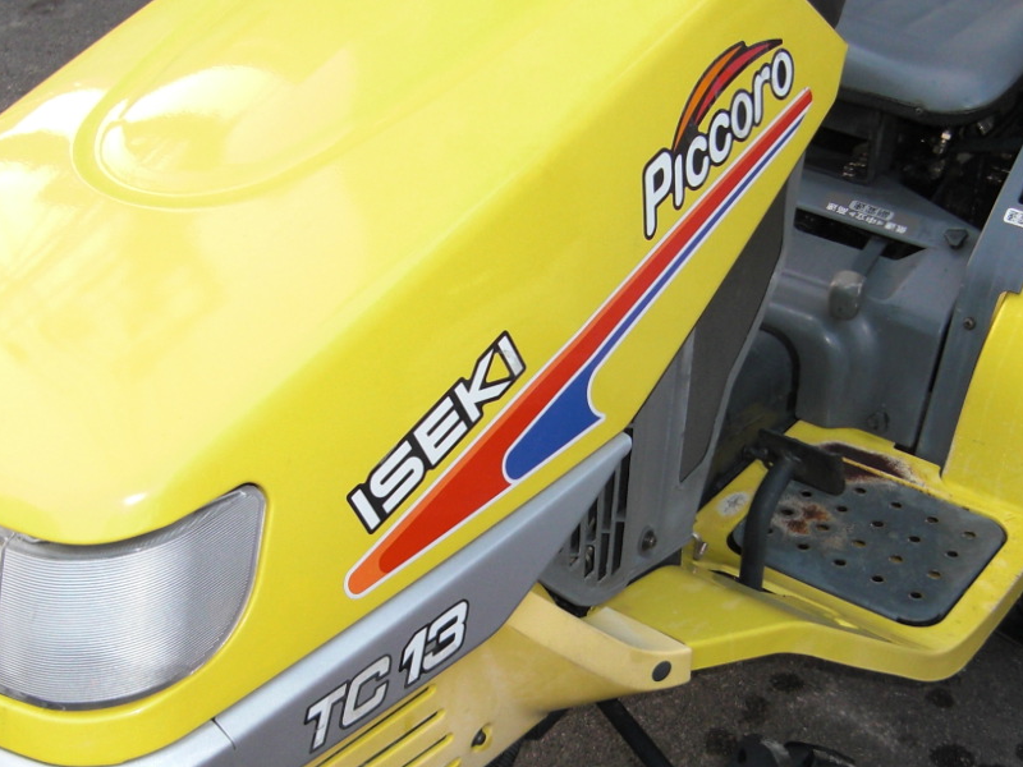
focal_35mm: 56
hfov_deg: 34.3
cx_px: 540
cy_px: 583
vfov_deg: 25.8
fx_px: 1655
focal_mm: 4.9
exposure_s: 1/100
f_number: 2.6
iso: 100
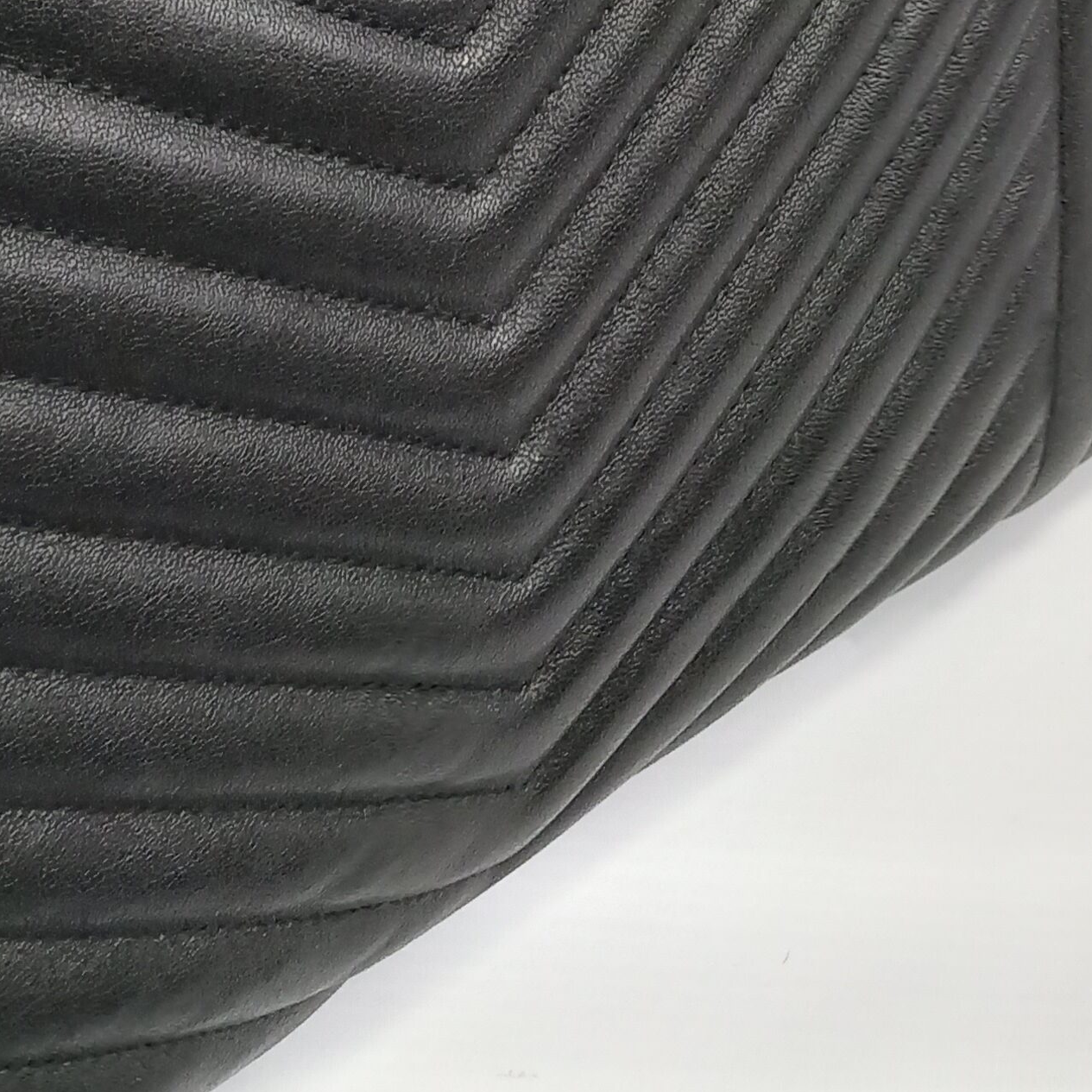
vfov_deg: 19.7
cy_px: -512
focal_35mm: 77
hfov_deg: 21.5
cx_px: 1152
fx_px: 2748
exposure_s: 1/50
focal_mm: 4
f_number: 1.8
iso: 160
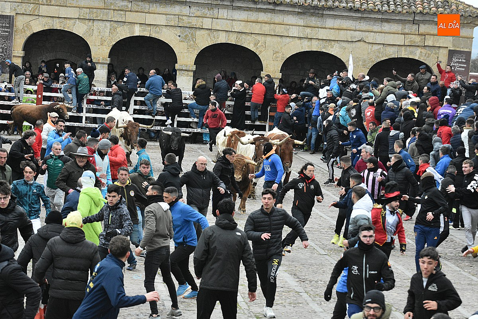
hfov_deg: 13.4
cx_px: 239
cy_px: 160
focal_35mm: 153
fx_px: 2031
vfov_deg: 9.0
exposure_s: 1/1000
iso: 2200
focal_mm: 102
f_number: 6.7
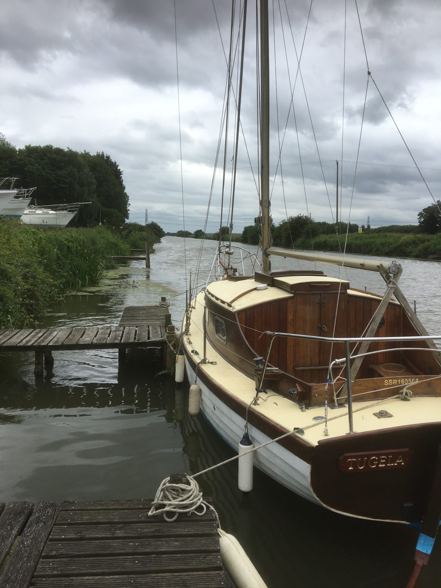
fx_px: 493
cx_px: 220
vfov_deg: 61.7
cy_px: 294
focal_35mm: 29
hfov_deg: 48.2
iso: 25
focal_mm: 4.15
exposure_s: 1/754
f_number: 2.2
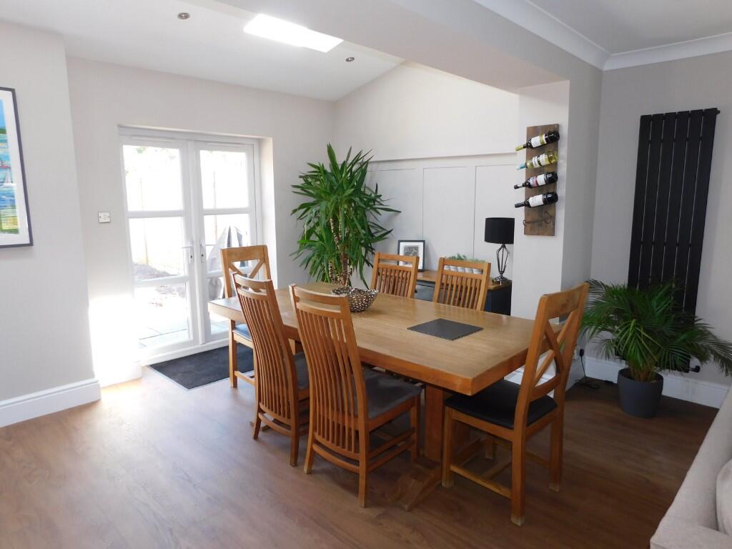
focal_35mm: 23
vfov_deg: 58.9
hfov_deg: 73.9
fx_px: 486
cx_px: 366
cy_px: 274
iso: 125
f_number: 3
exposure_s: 1/30
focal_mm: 4
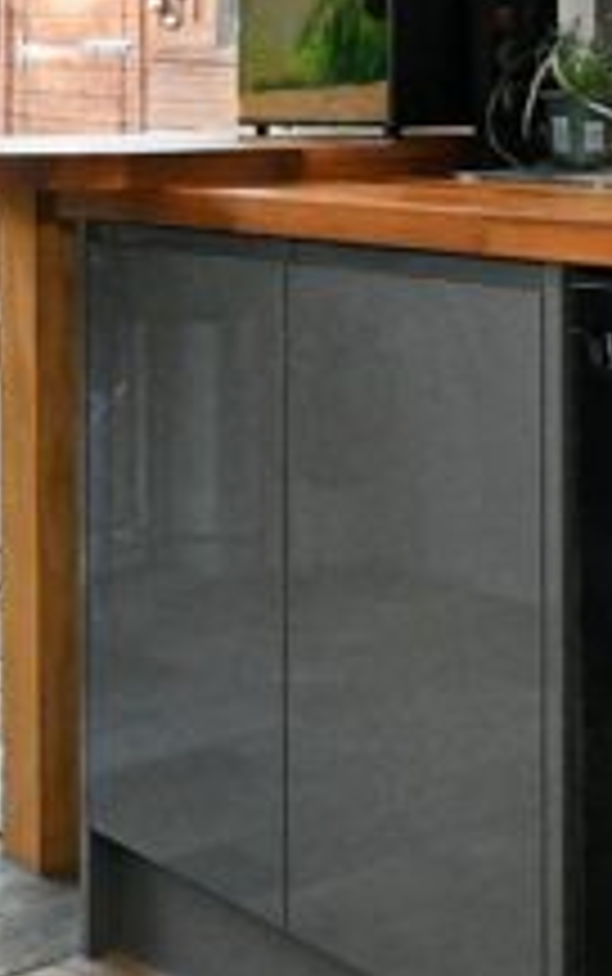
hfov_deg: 18.0
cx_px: 122
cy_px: 101
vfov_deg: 27.6
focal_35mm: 72
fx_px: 1918
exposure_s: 1/160
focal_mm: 15
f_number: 10
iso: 6400
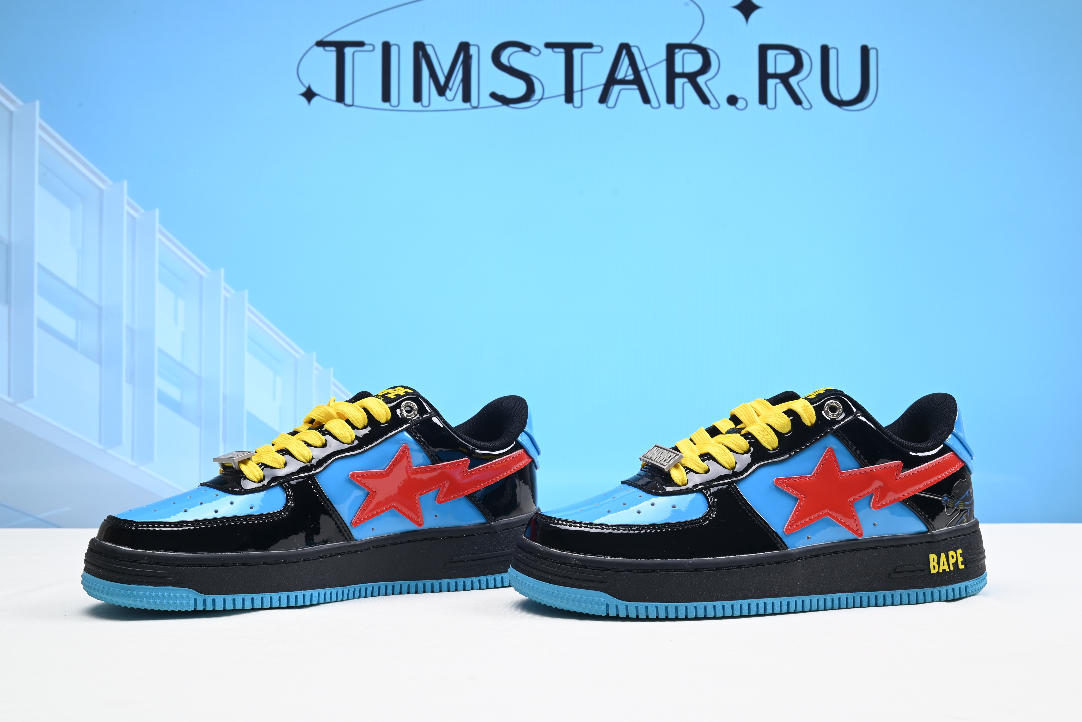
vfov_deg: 32.7
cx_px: 541
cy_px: 361
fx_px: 1233
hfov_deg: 47.4
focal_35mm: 41
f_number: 16
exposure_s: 1/2
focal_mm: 41
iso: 100
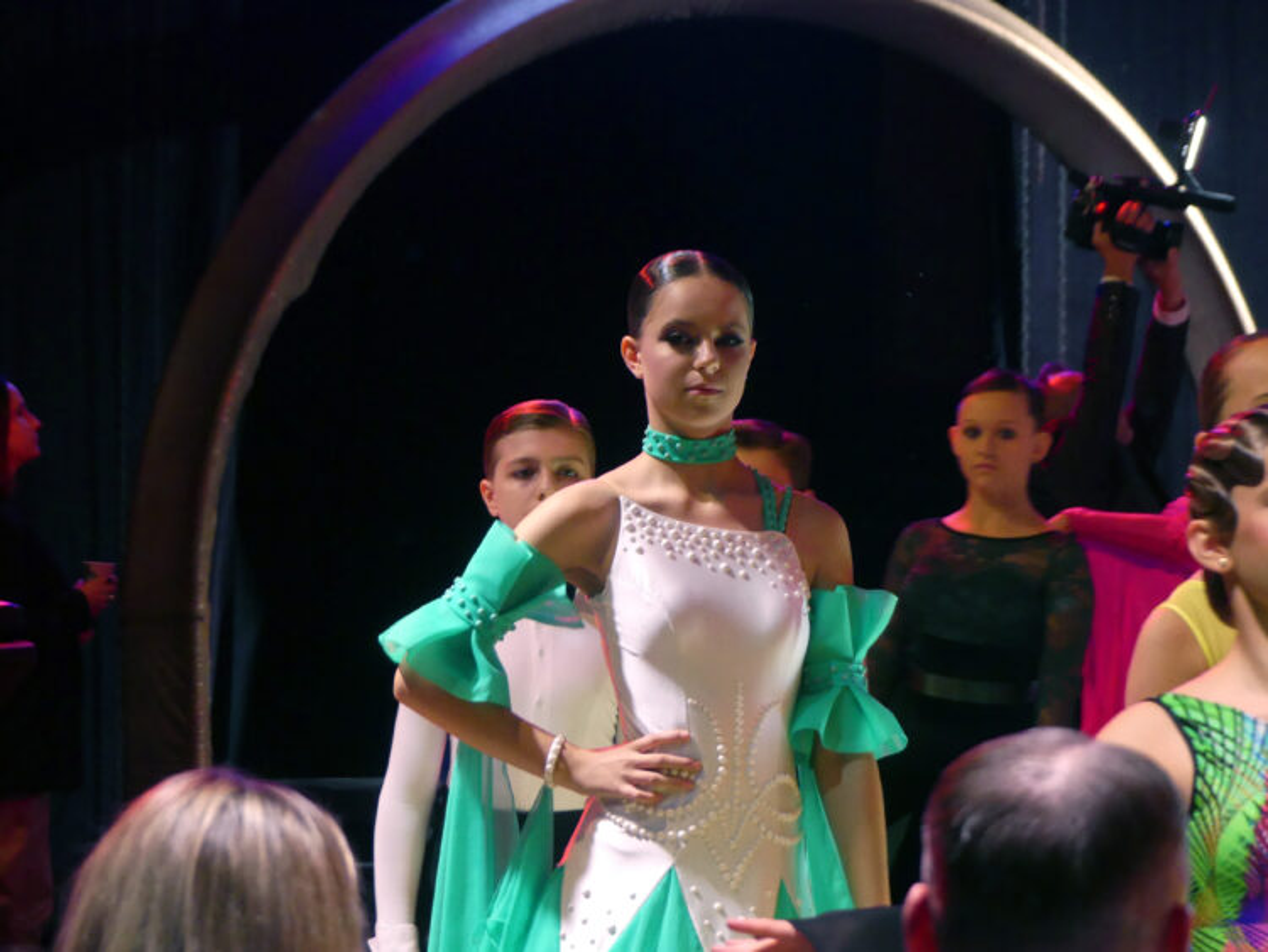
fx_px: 7255
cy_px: 476
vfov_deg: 7.5
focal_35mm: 198
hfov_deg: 10.0
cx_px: 634
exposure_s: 1/80
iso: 640
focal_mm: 35.6
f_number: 2.8
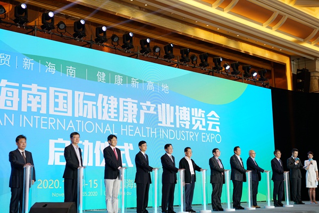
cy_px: 106
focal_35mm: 55
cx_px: 160
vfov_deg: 24.6
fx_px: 487
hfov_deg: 36.2
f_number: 2.5
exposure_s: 1/60
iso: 100
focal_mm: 55
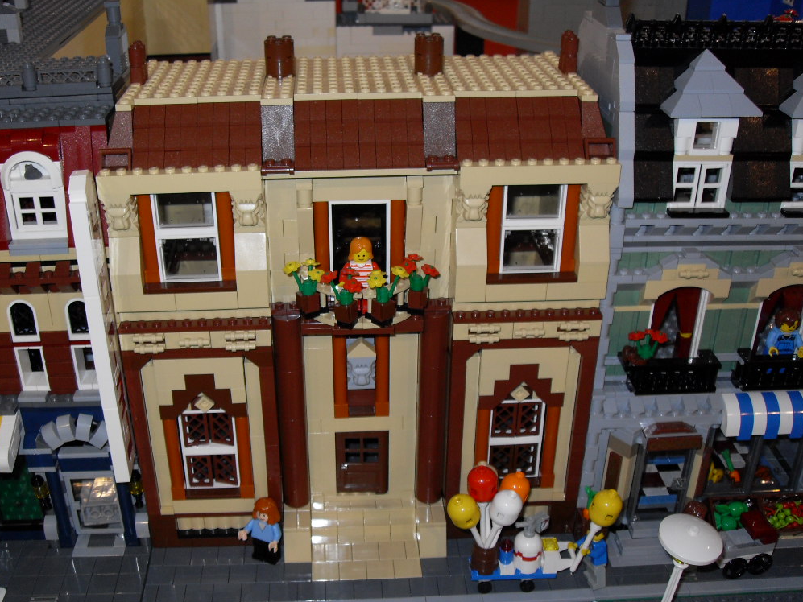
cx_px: 394
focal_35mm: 38
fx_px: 882
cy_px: 301
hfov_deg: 49.0
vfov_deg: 37.7
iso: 100
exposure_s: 1/45
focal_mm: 6.3
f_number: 2.8
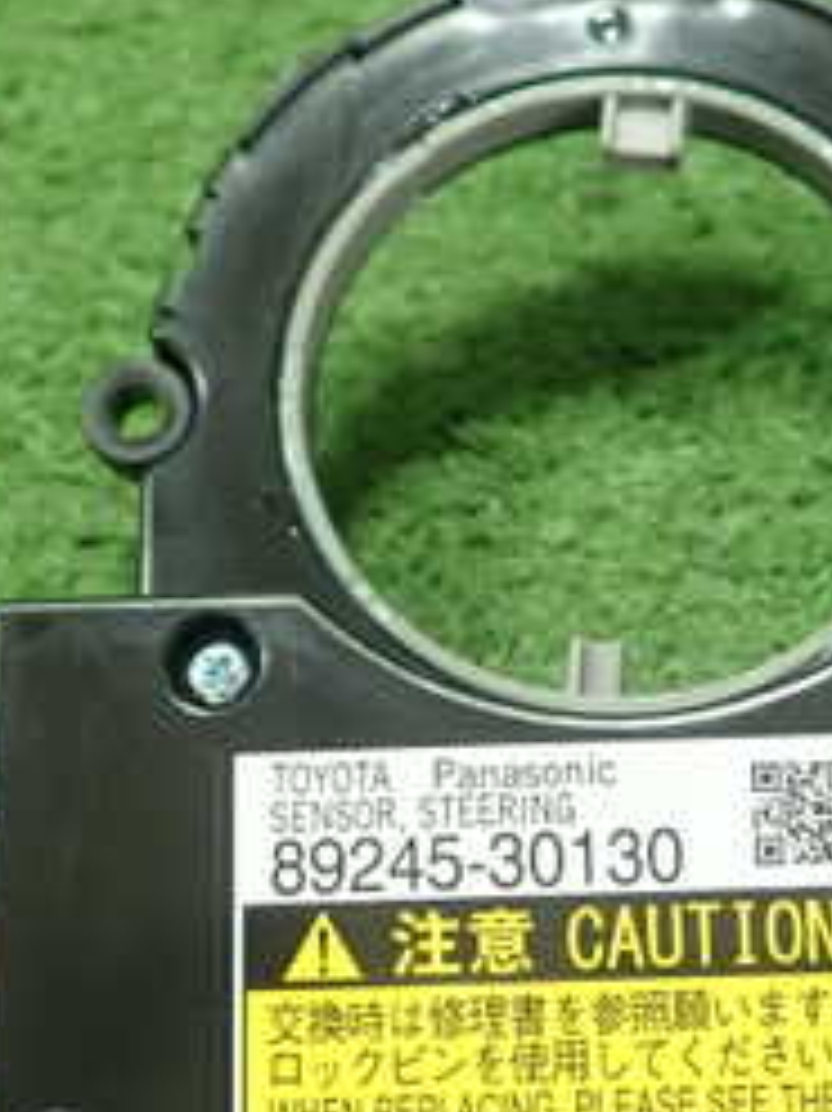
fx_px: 2341
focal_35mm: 73
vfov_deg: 26.6
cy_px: 707
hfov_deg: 20.1
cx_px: 567
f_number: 2.3
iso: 320
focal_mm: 5.5
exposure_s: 1/125
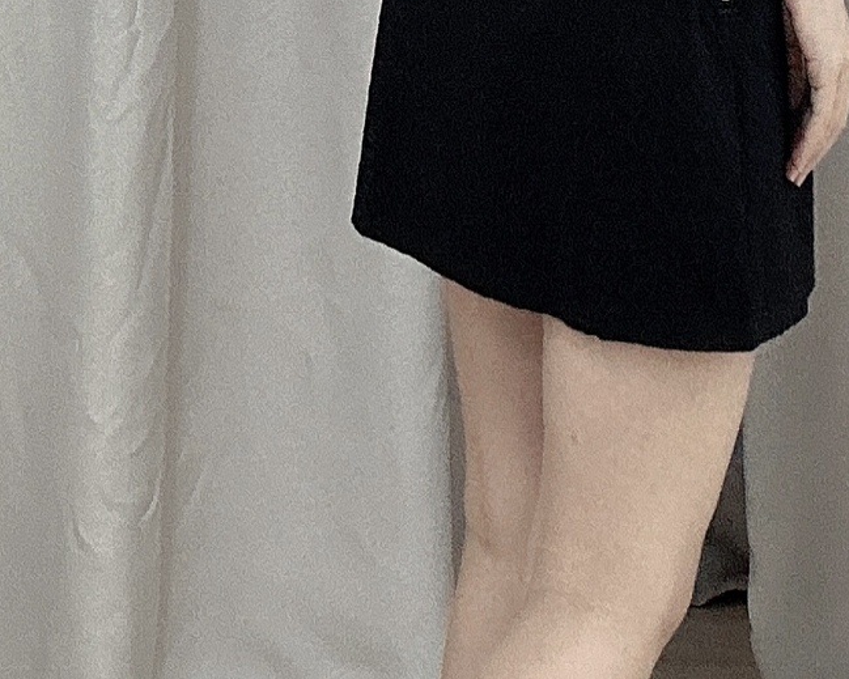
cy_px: 38
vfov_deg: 18.1
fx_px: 2085
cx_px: 570
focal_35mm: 83
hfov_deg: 22.9
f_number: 1.9
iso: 125
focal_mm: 2.69
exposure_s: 1/50
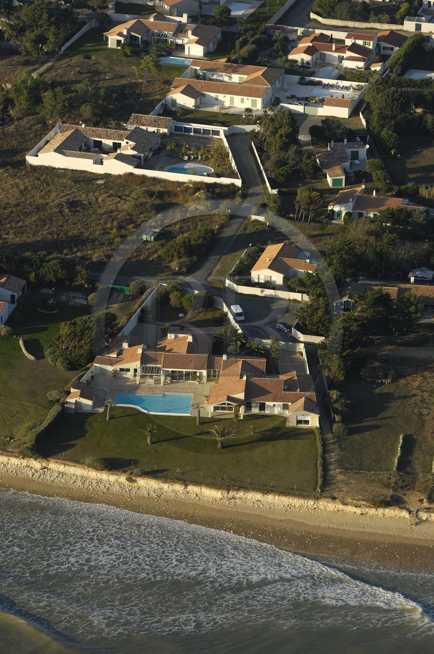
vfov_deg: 10.2
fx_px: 3673
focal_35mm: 202
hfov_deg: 6.8
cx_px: 217
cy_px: 327
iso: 100
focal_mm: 135
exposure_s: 1/640
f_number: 4
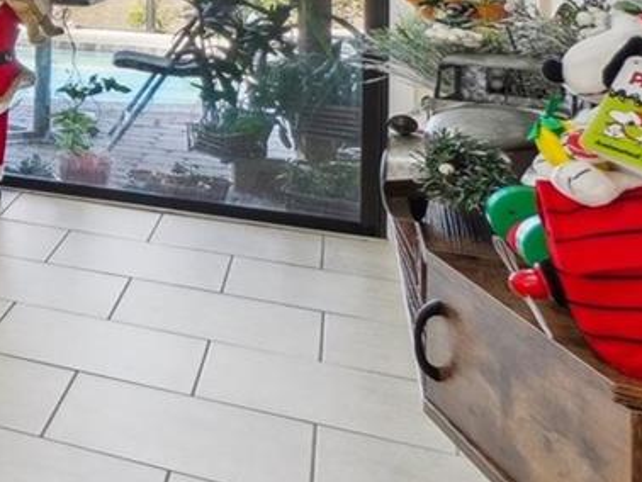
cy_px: -104
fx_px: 1132
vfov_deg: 22.1
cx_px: -679
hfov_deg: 18.4
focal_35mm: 61
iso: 400
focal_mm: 10
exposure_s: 1/13
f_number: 8
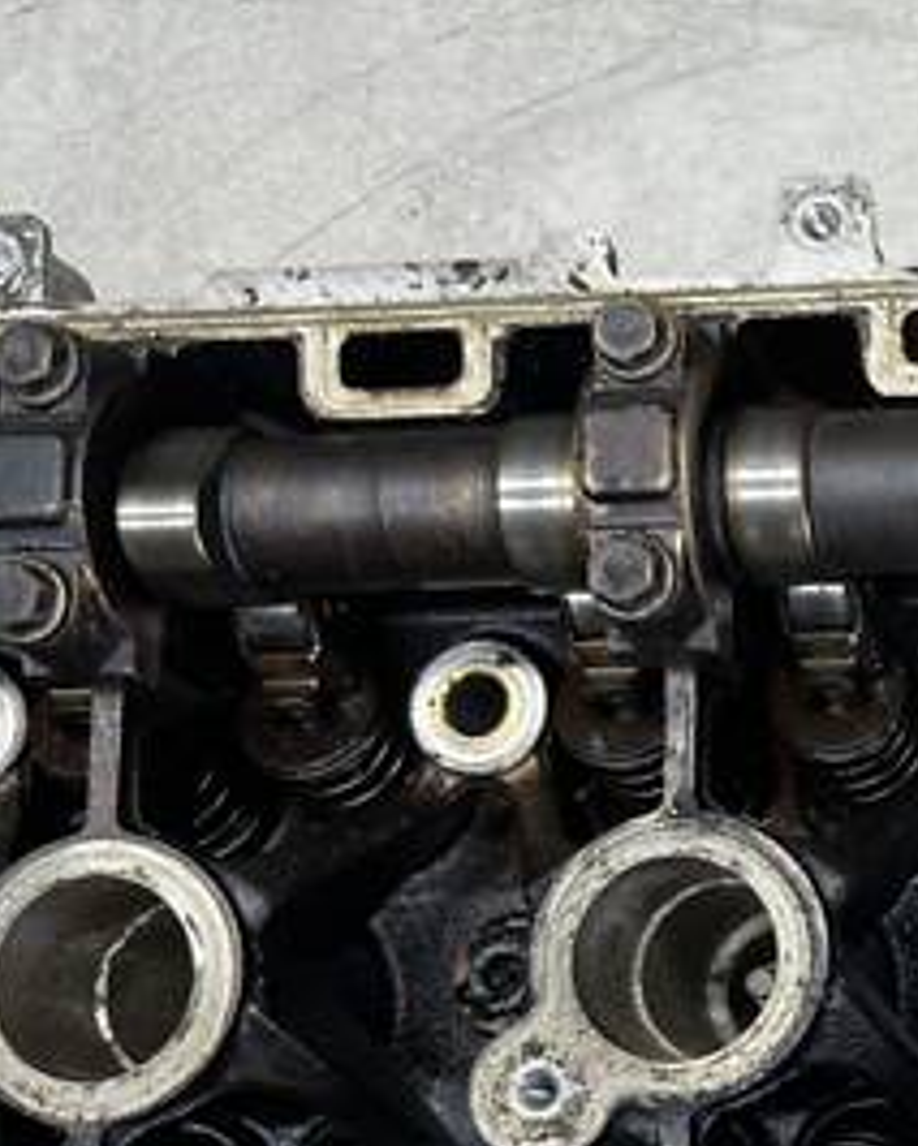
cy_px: 875
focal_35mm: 61
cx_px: 1297
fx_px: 2070
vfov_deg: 30.4
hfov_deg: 21.7
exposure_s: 1/100
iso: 50
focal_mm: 5.1
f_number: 1.6
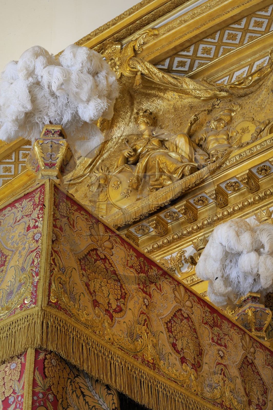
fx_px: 798
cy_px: 205
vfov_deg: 28.9
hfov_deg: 19.4
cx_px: 136
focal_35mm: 70
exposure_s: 25
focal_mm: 70
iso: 200
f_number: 22
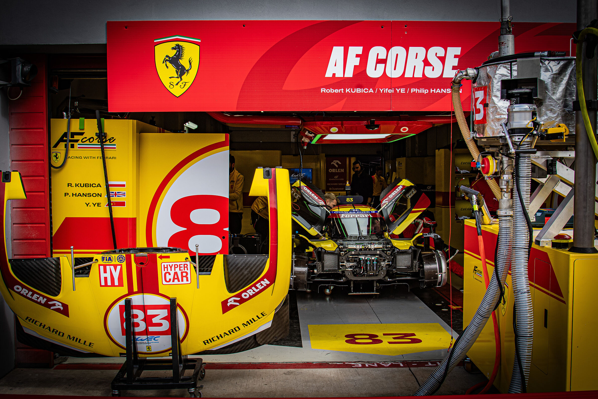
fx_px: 598
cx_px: 299
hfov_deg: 53.1
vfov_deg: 36.9
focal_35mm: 36
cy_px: 200
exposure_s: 1/100
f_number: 9
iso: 320
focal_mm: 24
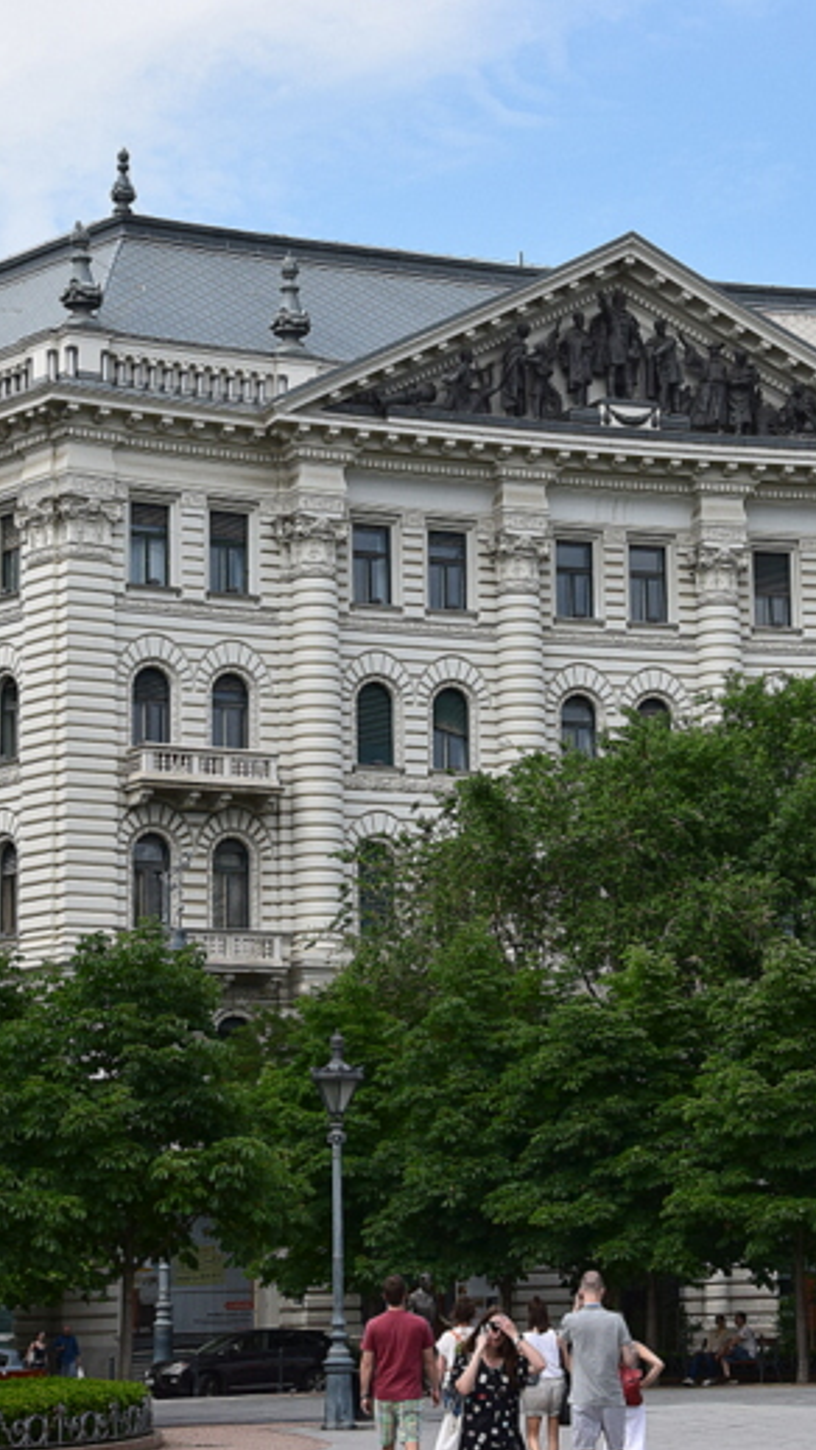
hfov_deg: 14.2
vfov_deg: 25.1
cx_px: 556
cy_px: 712
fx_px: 3262
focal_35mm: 85
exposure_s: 1/500
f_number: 11
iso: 400
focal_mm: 35
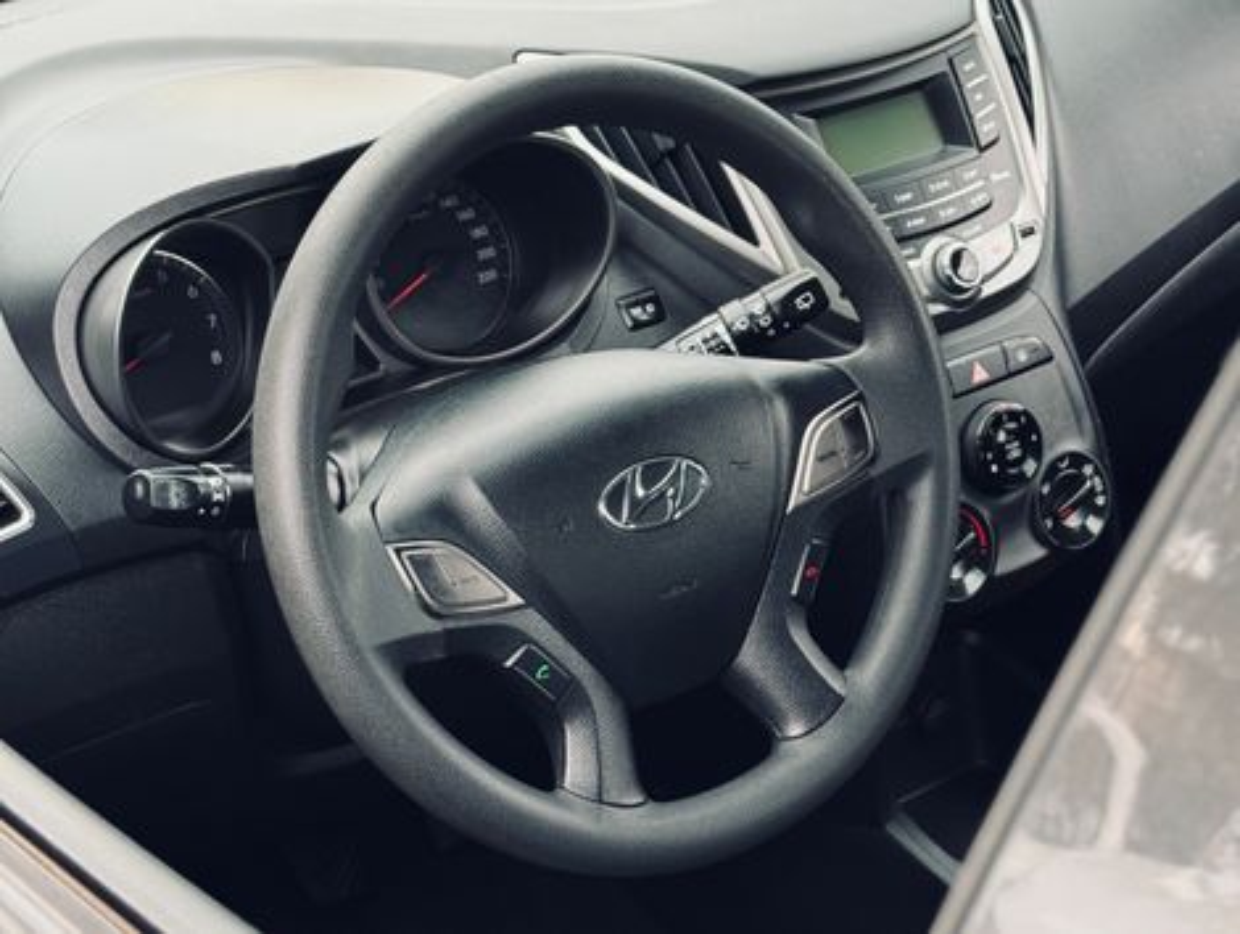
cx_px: 620
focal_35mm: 48
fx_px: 1722
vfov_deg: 30.3
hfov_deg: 39.6
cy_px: 467
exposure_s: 1/60
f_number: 1.78
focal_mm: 6.76
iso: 160
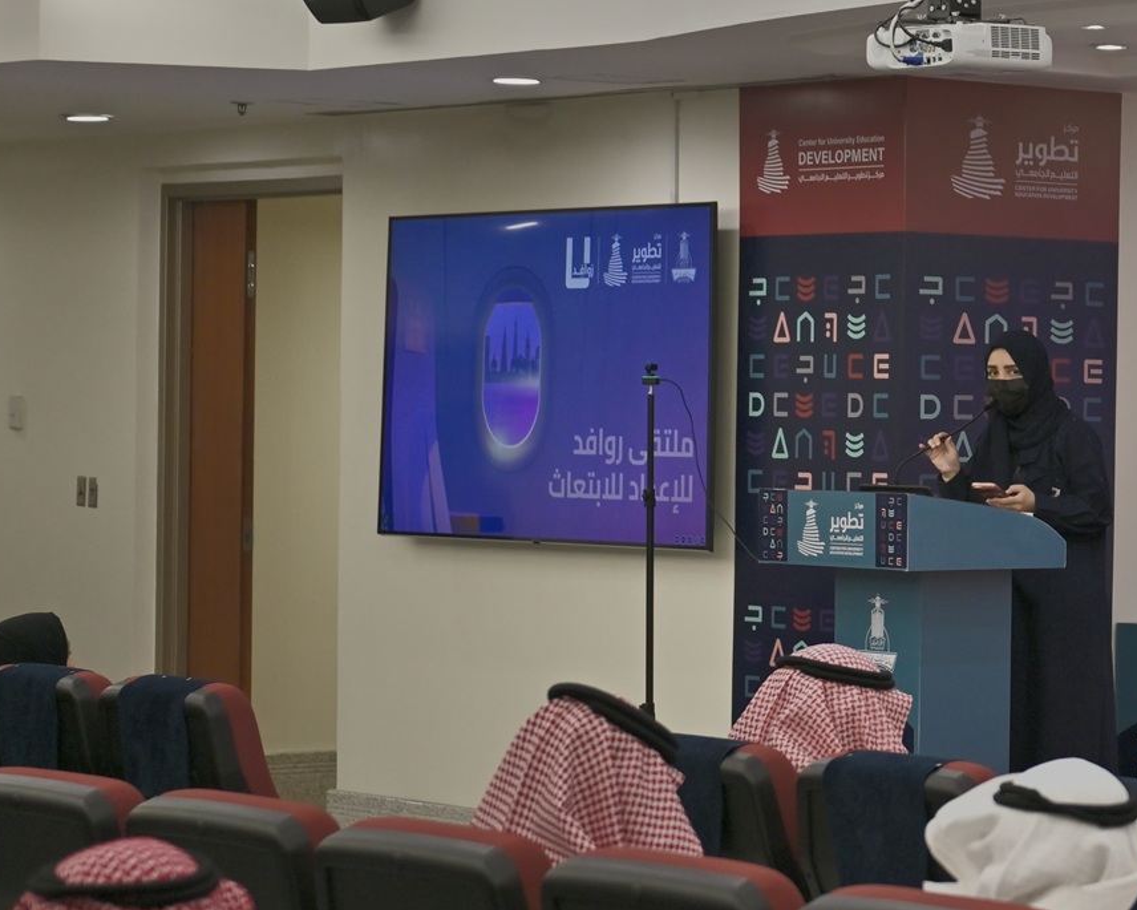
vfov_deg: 12.3
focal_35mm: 125
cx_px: 1529
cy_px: 454
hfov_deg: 14.7
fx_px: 4207
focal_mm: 38
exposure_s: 1/125
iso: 640
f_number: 2.8
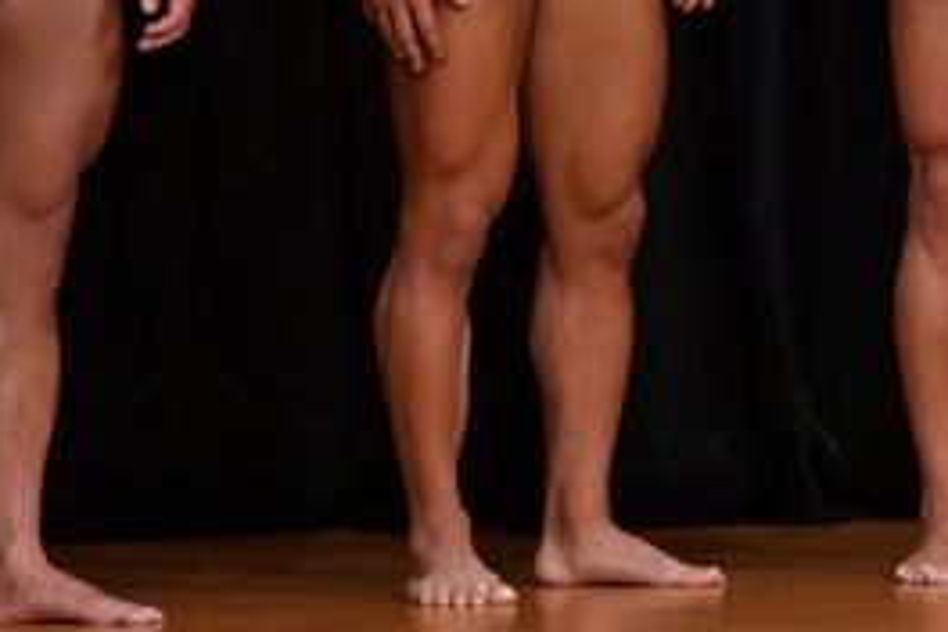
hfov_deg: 2.5
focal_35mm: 836
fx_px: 22013
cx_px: 461
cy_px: -50
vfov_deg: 1.6
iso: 5000
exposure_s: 1/400
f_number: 5.6
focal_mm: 190
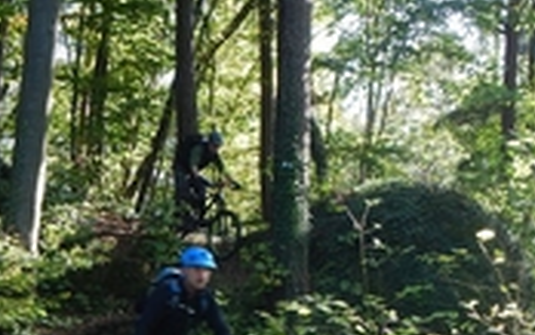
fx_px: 1065
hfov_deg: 28.1
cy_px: 280
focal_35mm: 73
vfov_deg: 17.7
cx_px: 194
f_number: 3.9
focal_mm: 5.5
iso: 125
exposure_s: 1/60
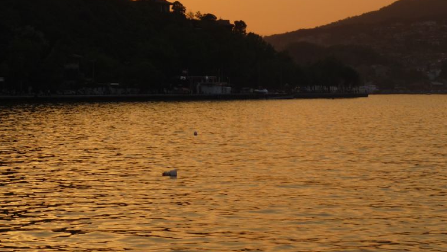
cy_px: 39
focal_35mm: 137
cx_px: 287
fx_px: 1624
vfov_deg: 8.8
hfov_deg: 15.6
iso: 100
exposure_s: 1/200
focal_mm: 15.3
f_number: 4.8
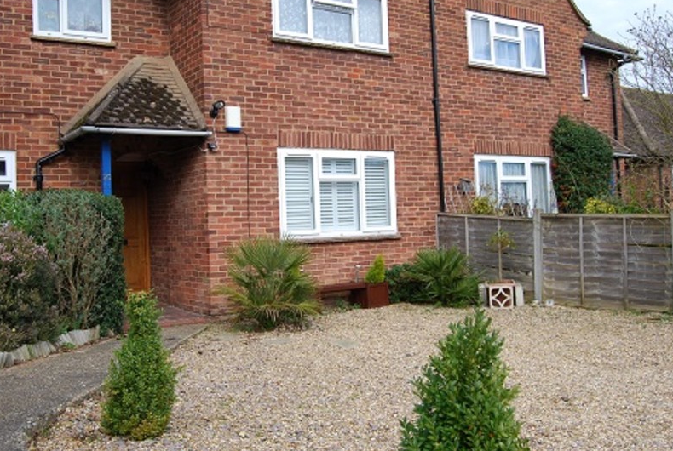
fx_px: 656
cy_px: 198
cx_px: 277
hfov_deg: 54.0
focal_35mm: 35
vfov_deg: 37.9
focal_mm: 18
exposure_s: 1/160
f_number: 6.3
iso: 100
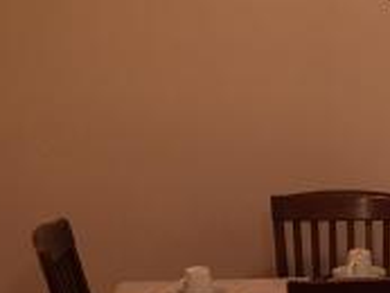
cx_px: 397
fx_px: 1206
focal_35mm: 107
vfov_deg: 13.6
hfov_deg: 17.9
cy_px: 320
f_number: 2.2
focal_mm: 4.15
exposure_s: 1/30
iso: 100
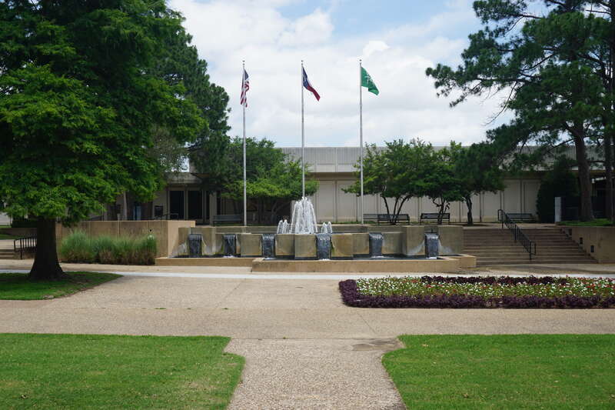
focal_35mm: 40
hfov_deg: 47.9
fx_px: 692
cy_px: 205
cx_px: 308
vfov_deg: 33.0
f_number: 11
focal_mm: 27
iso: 100
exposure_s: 1/125
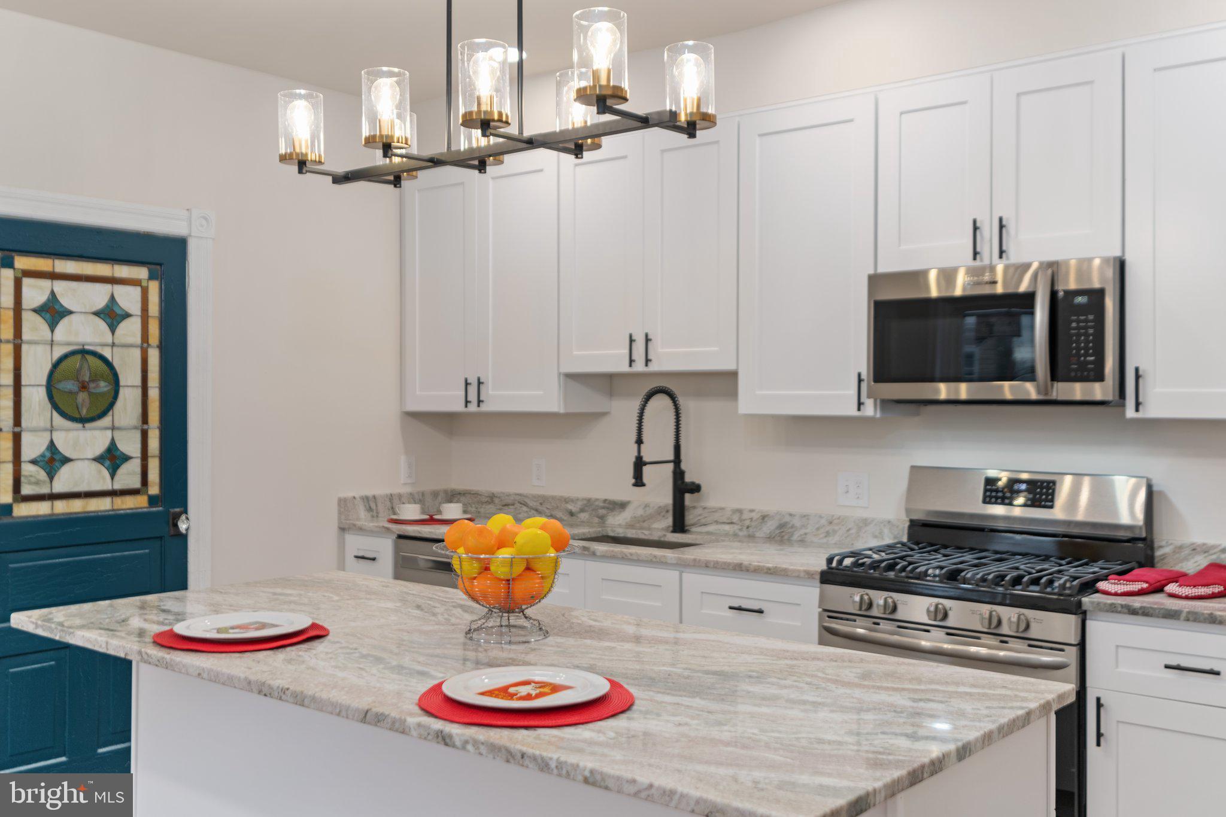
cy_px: 408
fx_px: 1192
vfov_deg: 37.8
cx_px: 613
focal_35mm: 35
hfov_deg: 54.4
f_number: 2.8
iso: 320
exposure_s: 1/30
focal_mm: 35
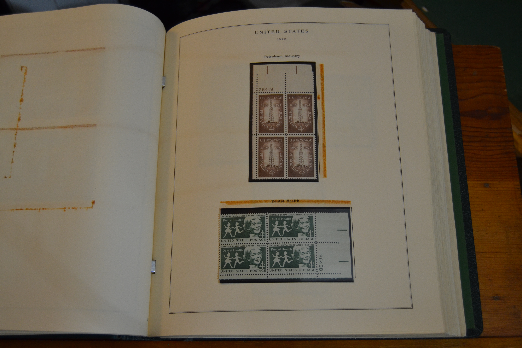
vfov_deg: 34.2
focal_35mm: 39
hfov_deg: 49.6
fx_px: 565
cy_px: 174
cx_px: 261
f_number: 4
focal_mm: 26
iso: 900
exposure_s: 1/60
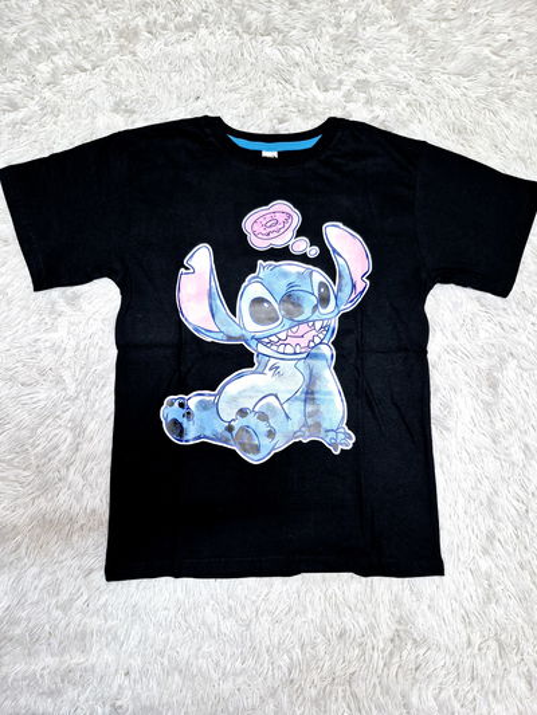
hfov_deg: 58.9
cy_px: 358
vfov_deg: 73.9
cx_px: 268
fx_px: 476
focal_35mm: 23
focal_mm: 5.4
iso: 320
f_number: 1.8
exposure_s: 1/53
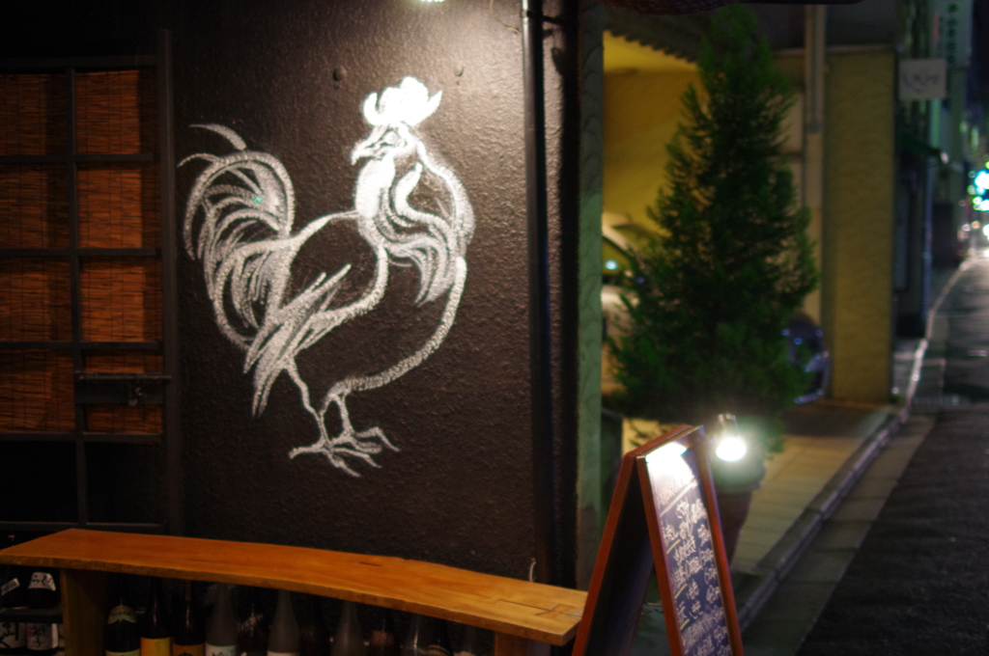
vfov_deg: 29.2
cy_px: 328
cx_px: 494
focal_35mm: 46
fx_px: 1262
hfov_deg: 42.8
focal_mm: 31
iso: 800
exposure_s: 1/25
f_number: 1.8
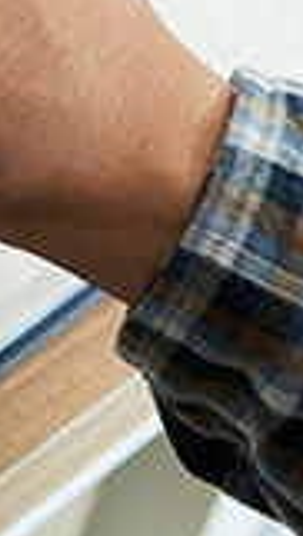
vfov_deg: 13.2
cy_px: -85
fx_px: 2263
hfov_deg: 7.2
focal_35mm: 159
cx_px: -440
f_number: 4
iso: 450
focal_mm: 35
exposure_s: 1/250
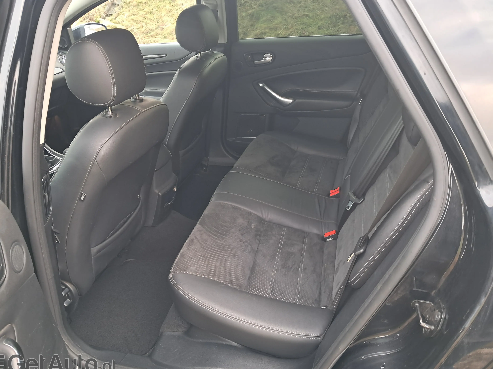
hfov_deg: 63.4
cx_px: 240
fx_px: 399
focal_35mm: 28
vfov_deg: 49.7
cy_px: 187
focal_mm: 4
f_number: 1.8
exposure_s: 1/50
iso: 200
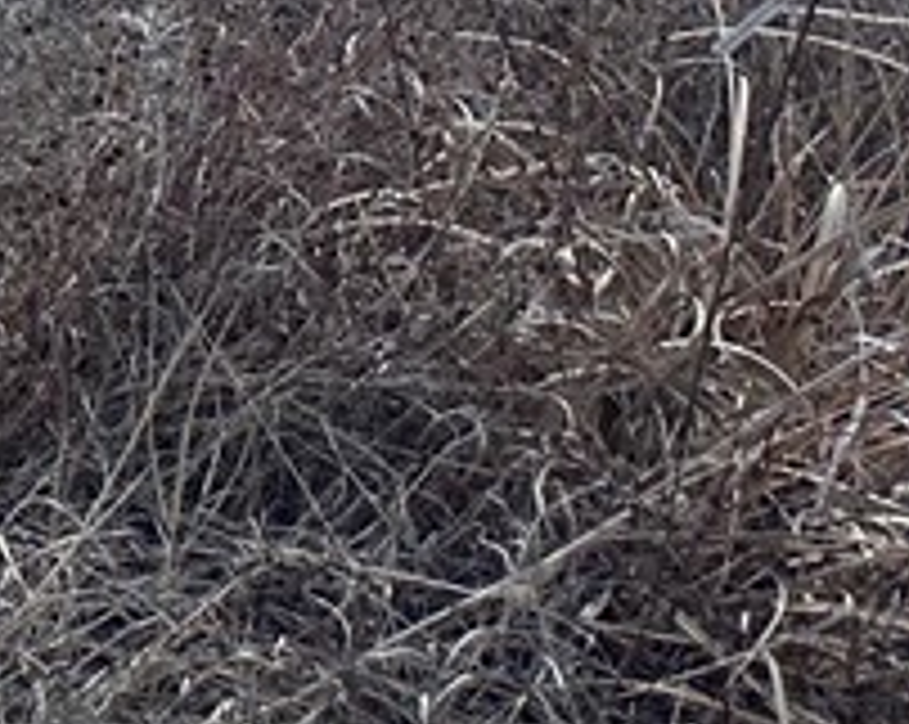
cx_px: -1184
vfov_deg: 11.6
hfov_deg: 12.9
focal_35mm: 119
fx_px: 3197
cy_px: -746
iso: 80
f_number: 1.78
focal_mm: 6.86
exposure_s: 1/4545
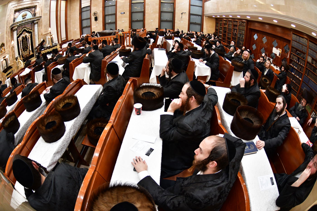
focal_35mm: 15
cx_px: 158
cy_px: 106
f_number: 6.3
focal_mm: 10.5
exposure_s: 1/160
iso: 1000
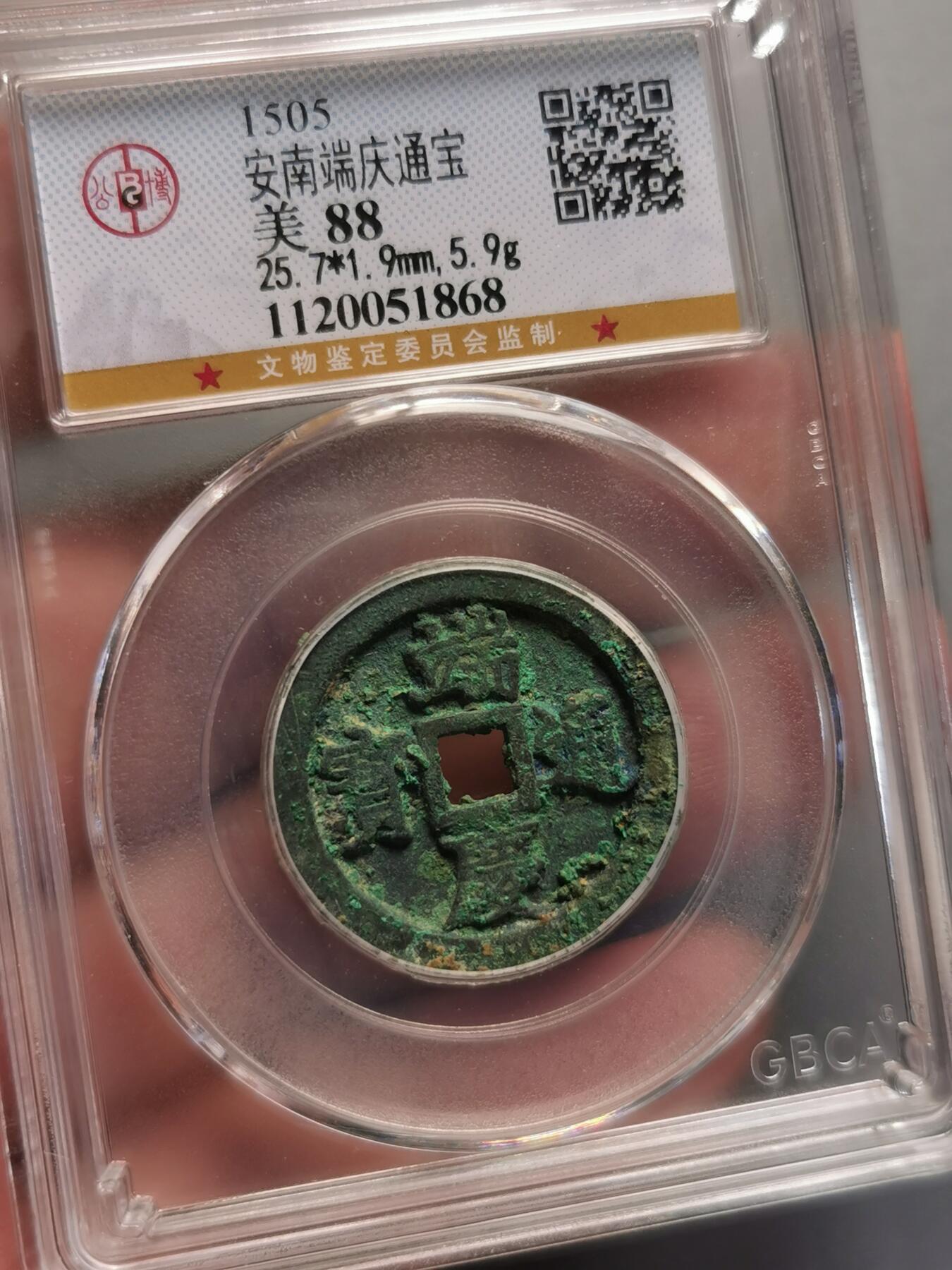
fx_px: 1577
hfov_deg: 33.6
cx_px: 476
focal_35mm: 43
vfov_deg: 43.9
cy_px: 635
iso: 50
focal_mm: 5.56
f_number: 1.6
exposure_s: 1/294
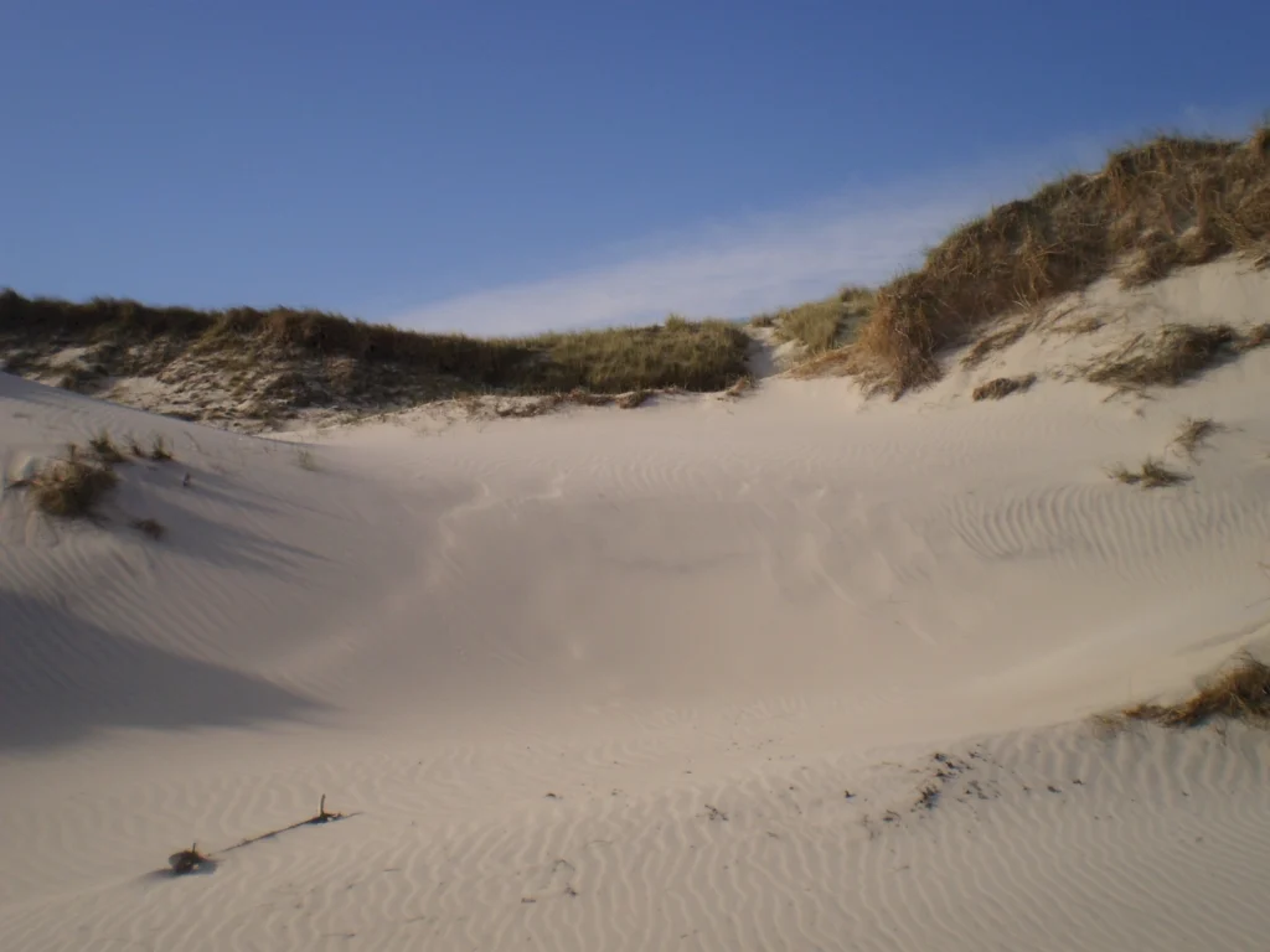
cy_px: 476
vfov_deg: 39.7
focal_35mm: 36
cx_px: 635
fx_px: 1321
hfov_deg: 51.4
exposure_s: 1/1250
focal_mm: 6.3
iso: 64
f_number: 4.6
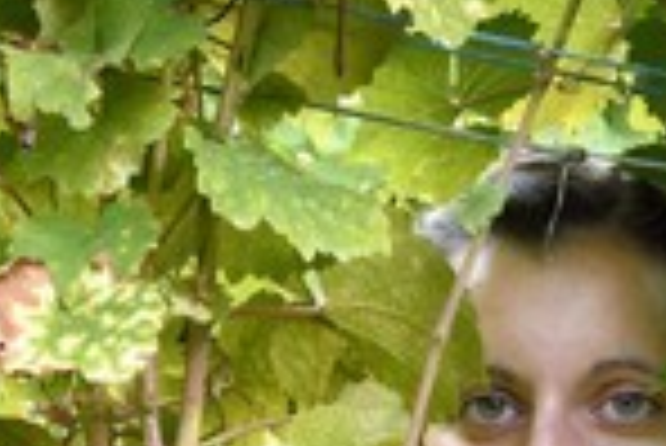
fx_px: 1889
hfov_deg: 20.0
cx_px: 382
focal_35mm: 102
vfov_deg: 13.0
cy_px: 599
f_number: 16
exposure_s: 1/25
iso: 800
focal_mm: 36
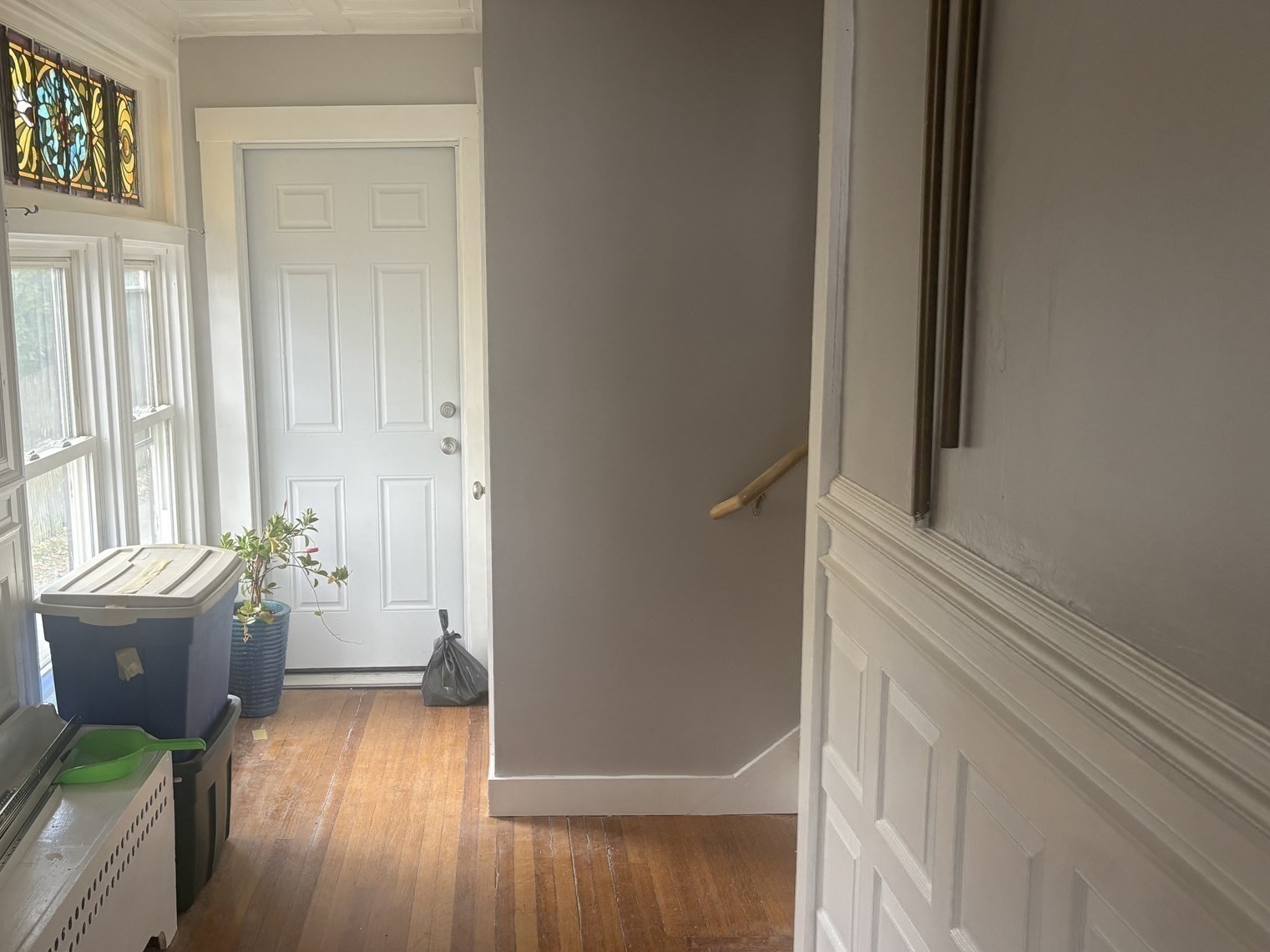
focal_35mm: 35
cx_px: 482
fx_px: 1284
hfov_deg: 52.1
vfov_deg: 40.7
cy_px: 511
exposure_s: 1/106
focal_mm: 5.96
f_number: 1.6
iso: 125
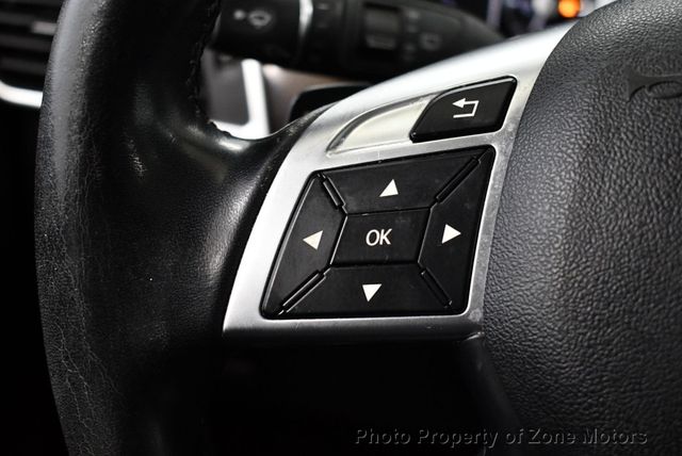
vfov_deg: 26.0
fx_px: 986
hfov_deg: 38.2
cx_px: 341
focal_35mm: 52
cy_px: 228
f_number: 4
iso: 2800
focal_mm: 26
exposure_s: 1/125
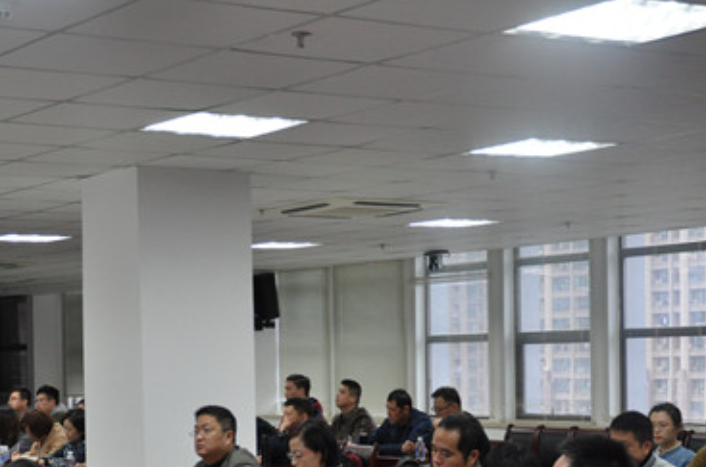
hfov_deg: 23.9
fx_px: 1663
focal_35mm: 85
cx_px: 267
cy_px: 372
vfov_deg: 15.9
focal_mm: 32
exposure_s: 1/100
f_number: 4.2
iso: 1250
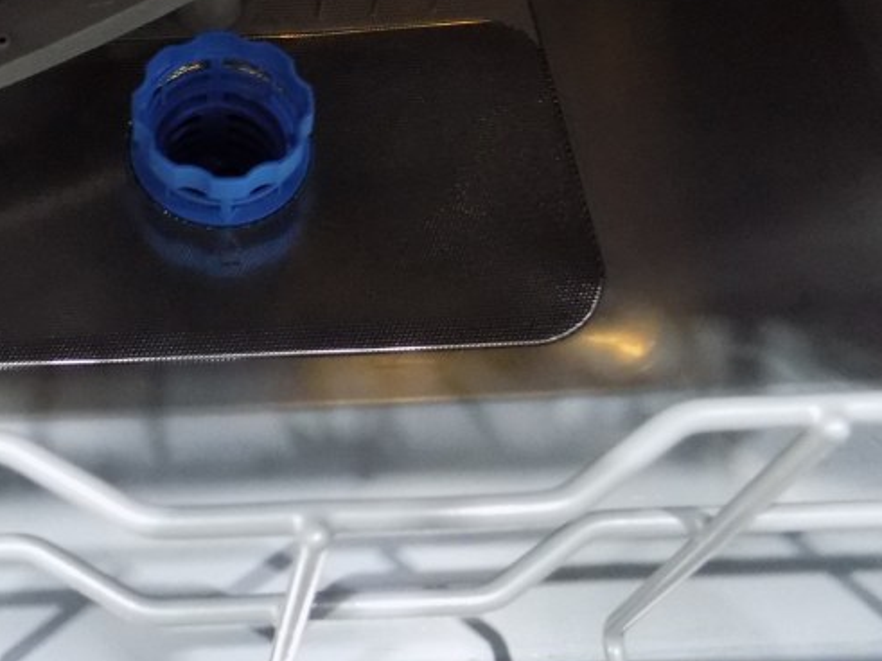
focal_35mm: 48
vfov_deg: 28.8
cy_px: 45
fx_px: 1223
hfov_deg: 37.4
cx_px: 106
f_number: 3.1
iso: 400
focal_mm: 4
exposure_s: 1/13
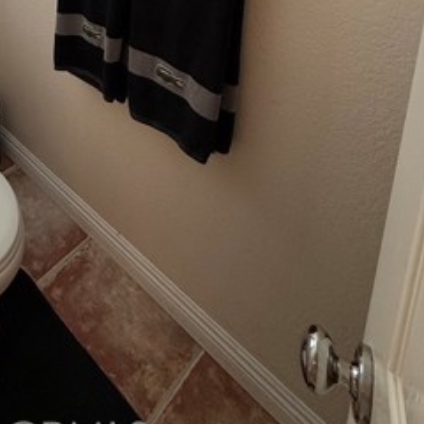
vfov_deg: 36.4
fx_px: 457
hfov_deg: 43.2
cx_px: 7
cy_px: -102
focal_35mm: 33
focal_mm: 2.22
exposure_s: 1/120
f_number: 2.2
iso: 100
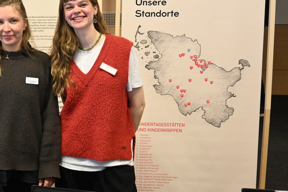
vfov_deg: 23.3
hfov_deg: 32.3
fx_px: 460
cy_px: 43
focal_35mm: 58
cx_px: 9
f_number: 3.5
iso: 1800
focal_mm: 17.5
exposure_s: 1/125
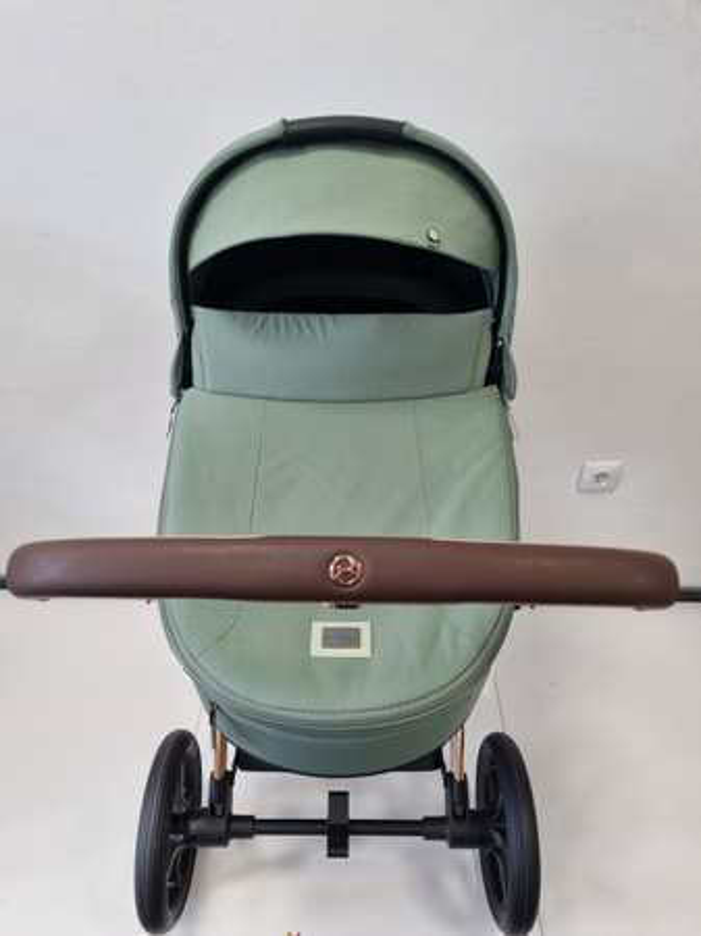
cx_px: 350
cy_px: 468
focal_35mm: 26
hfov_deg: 53.0
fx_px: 703
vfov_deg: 67.3
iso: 125
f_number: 1.8
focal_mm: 5.4
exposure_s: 1/100
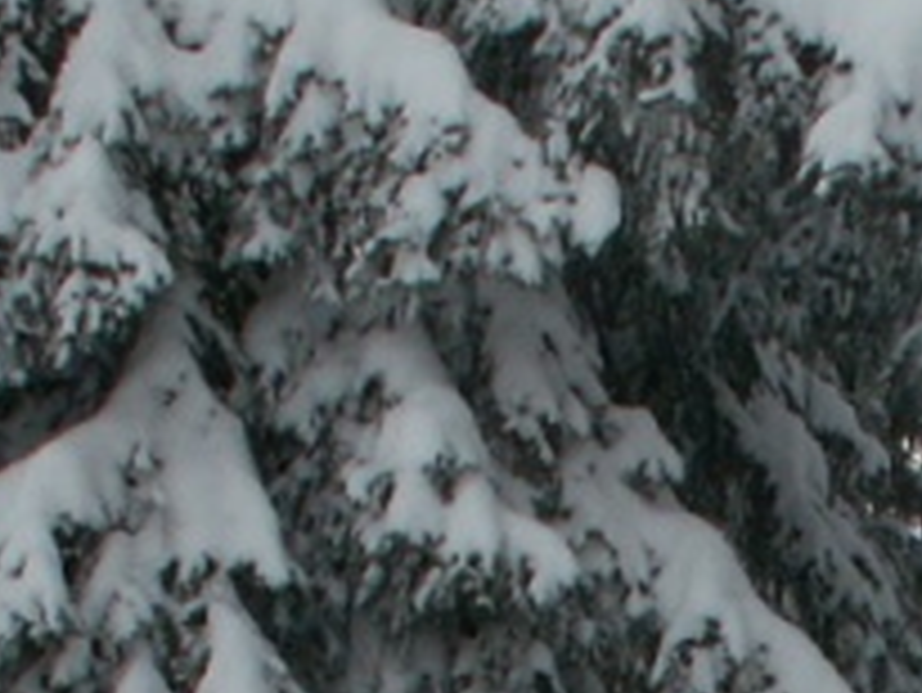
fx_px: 4664
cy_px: 1395
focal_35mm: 175
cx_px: 1232
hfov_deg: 11.0
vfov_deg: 8.1
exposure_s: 1/200
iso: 50
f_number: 6.3
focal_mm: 5.86
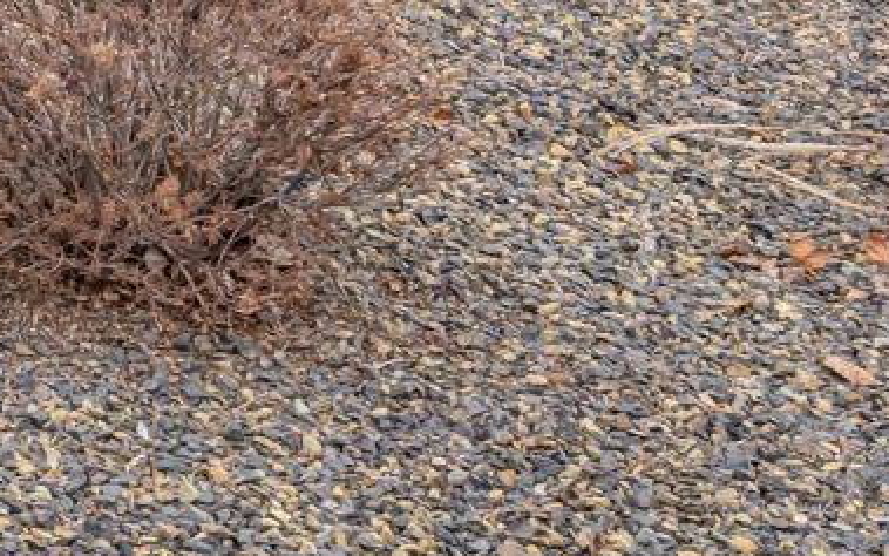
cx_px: -1872
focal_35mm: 148
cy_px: -616
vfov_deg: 8.4
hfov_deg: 10.0
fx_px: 3586
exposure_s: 1/100
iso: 100
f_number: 9
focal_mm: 22
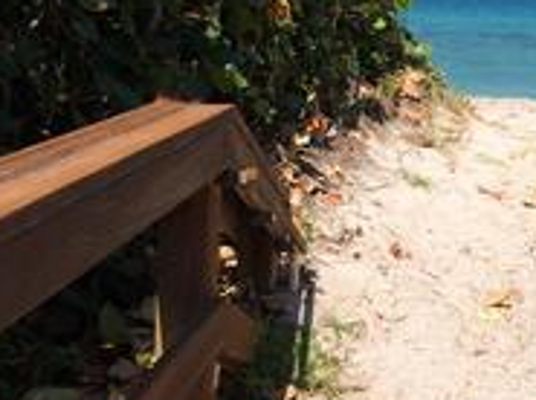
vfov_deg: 22.2
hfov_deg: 28.5
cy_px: 81
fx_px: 1005
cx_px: 501
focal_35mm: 65
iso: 40
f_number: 2.2
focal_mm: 4.12
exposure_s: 1/2933
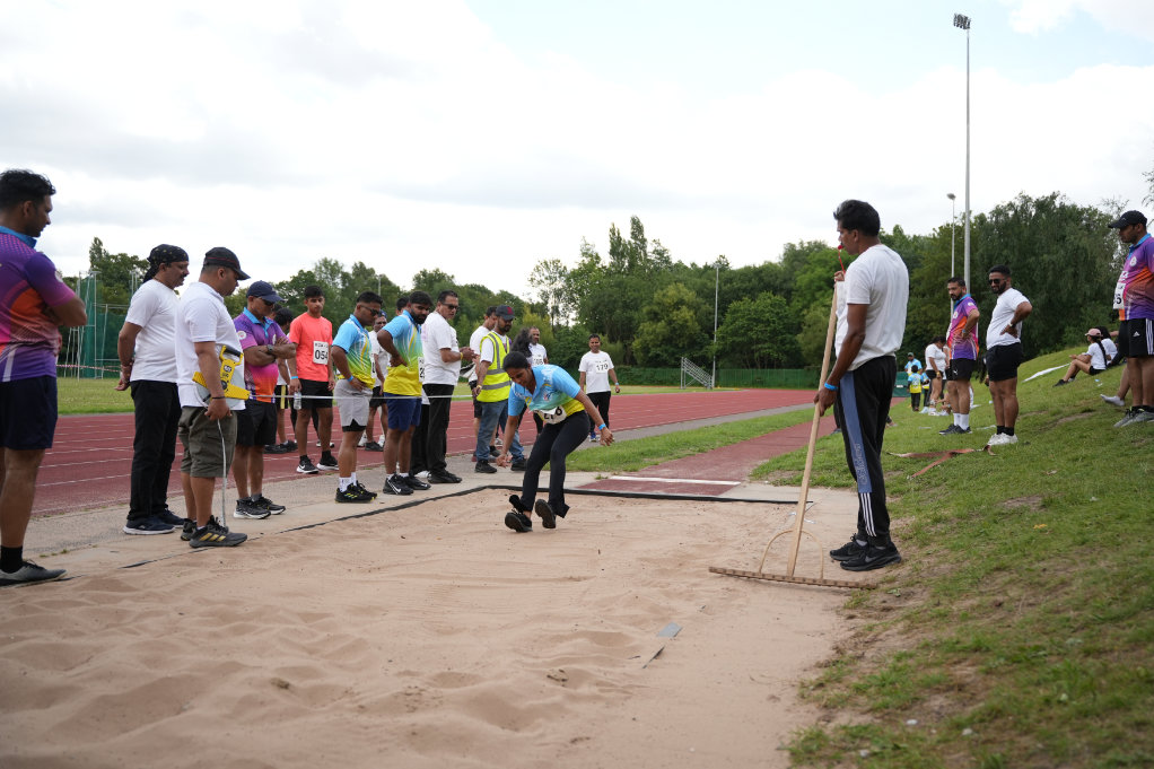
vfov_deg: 41.8
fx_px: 1006
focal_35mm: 31
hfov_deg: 59.7
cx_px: 577
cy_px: 384
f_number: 2.8
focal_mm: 31.4
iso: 250
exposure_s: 1/2000
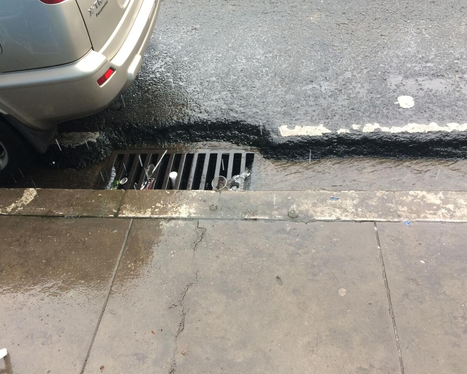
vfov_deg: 47.1
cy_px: 185
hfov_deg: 57.1
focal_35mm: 31
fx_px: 428
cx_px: 217
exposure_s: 1/40
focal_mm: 4.15
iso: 40
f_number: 2.2
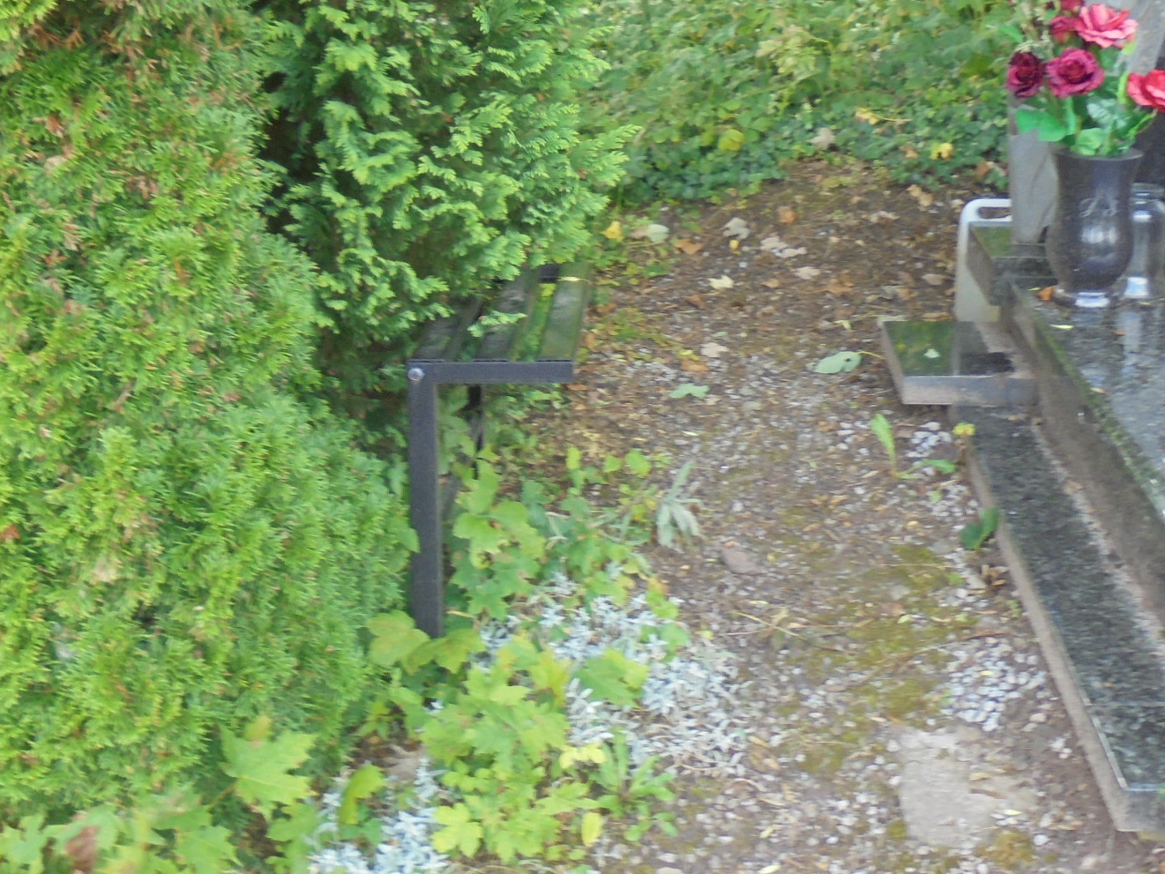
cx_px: 562
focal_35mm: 51
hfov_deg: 37.5
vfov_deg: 28.5
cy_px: 375
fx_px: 1717
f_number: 3.5
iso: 100
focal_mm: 4.6
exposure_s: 1/50
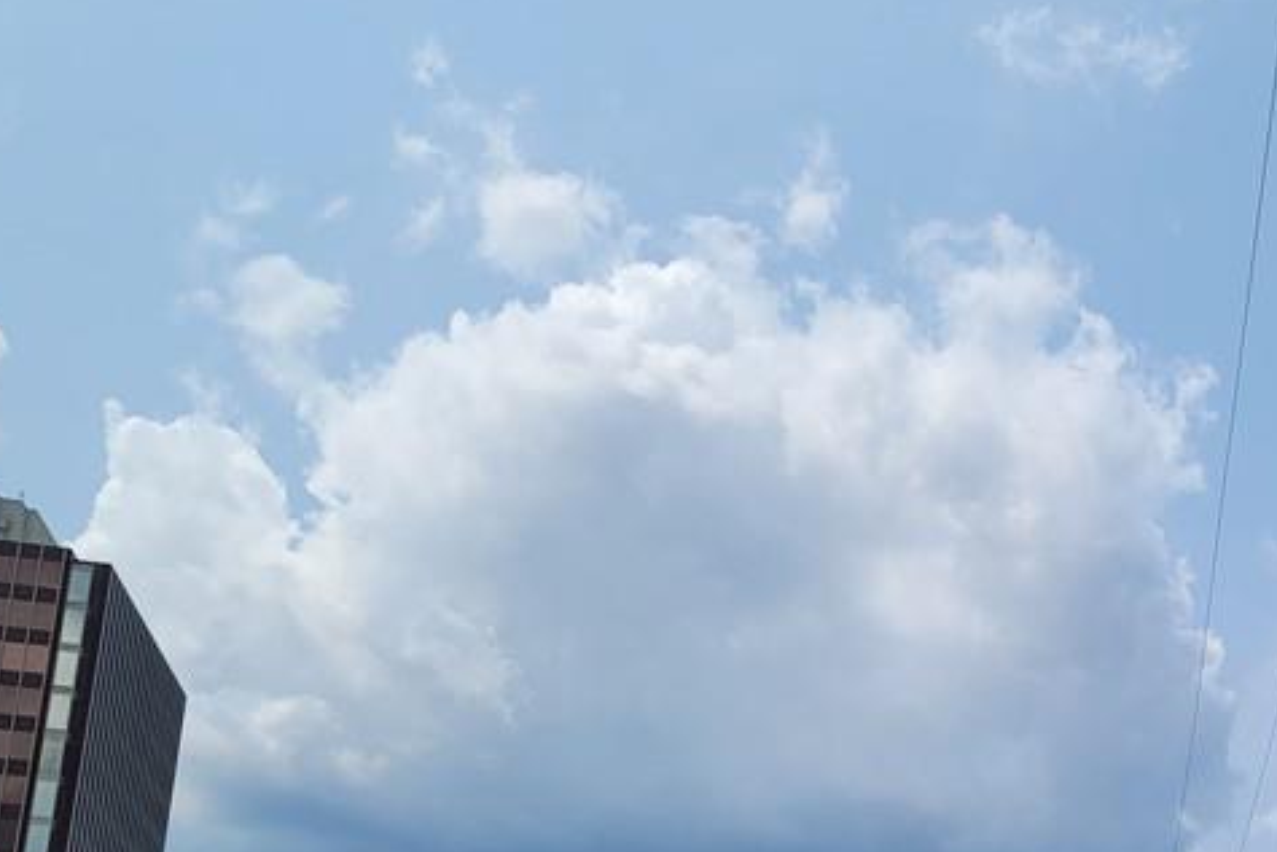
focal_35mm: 56
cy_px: 927
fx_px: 1987
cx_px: 1250
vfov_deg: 22.9
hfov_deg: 33.0
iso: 20
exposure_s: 1/1823
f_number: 1.8
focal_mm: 7
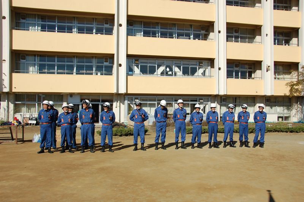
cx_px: 152
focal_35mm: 33
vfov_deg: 39.8
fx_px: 278
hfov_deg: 57.3
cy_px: 101
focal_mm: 22
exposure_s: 1/1250
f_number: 5.6
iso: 200
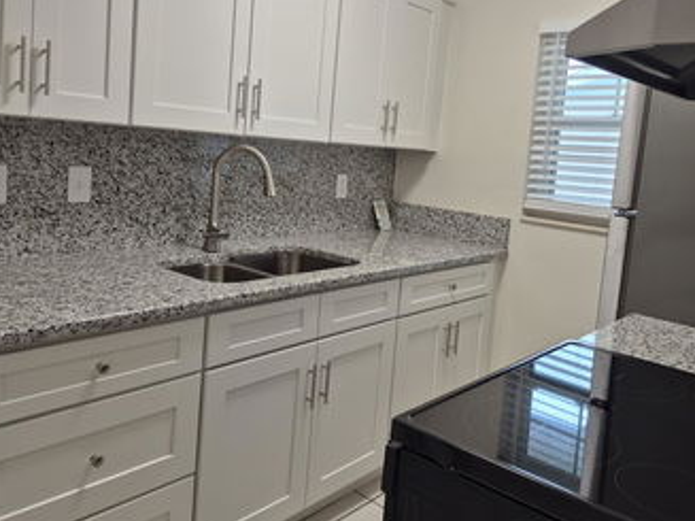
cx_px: 352
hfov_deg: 60.0
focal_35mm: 30
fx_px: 602
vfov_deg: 46.4
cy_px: 198
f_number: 1.8
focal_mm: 5.4
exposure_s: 1/120
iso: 100
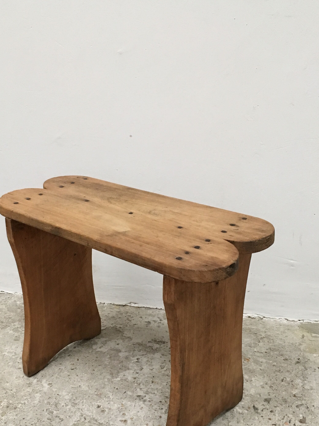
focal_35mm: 42
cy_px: 260
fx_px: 516
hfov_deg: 34.2
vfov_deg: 44.5
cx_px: 126
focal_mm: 4.15
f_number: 2.2
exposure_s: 1/33
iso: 200
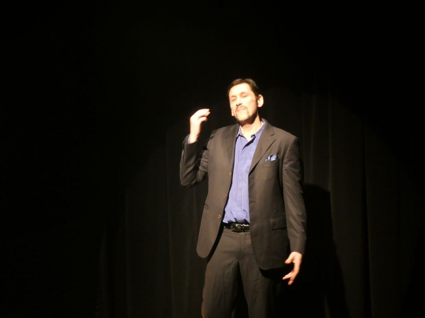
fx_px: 1473
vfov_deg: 12.3
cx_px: 212
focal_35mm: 120
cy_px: 159
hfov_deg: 16.4
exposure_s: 1/125
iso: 800
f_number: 5.1
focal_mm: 21.5
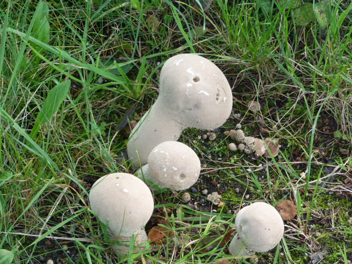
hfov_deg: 15.6
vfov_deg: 11.8
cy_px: 132
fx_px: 1281
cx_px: 176
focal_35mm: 126
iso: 200
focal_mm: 22.7
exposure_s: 1/80
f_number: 3.6
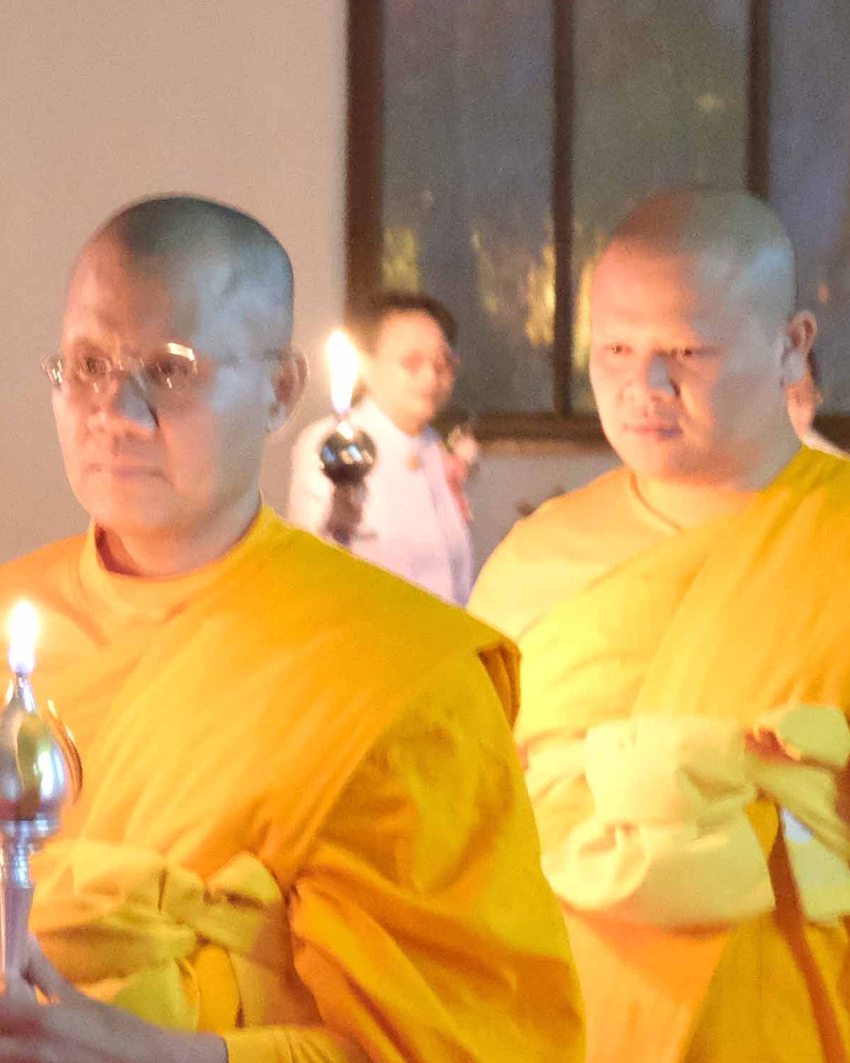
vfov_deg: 10.4
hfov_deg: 8.2
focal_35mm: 185
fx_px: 5819
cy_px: 793
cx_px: -471
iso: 6400
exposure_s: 1/12
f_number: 3.6
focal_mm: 31.5
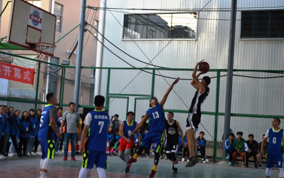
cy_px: 83
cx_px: 143
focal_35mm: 62
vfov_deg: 21.0
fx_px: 480
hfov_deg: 33.0
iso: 800
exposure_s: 1/200
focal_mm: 40
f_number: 7.1
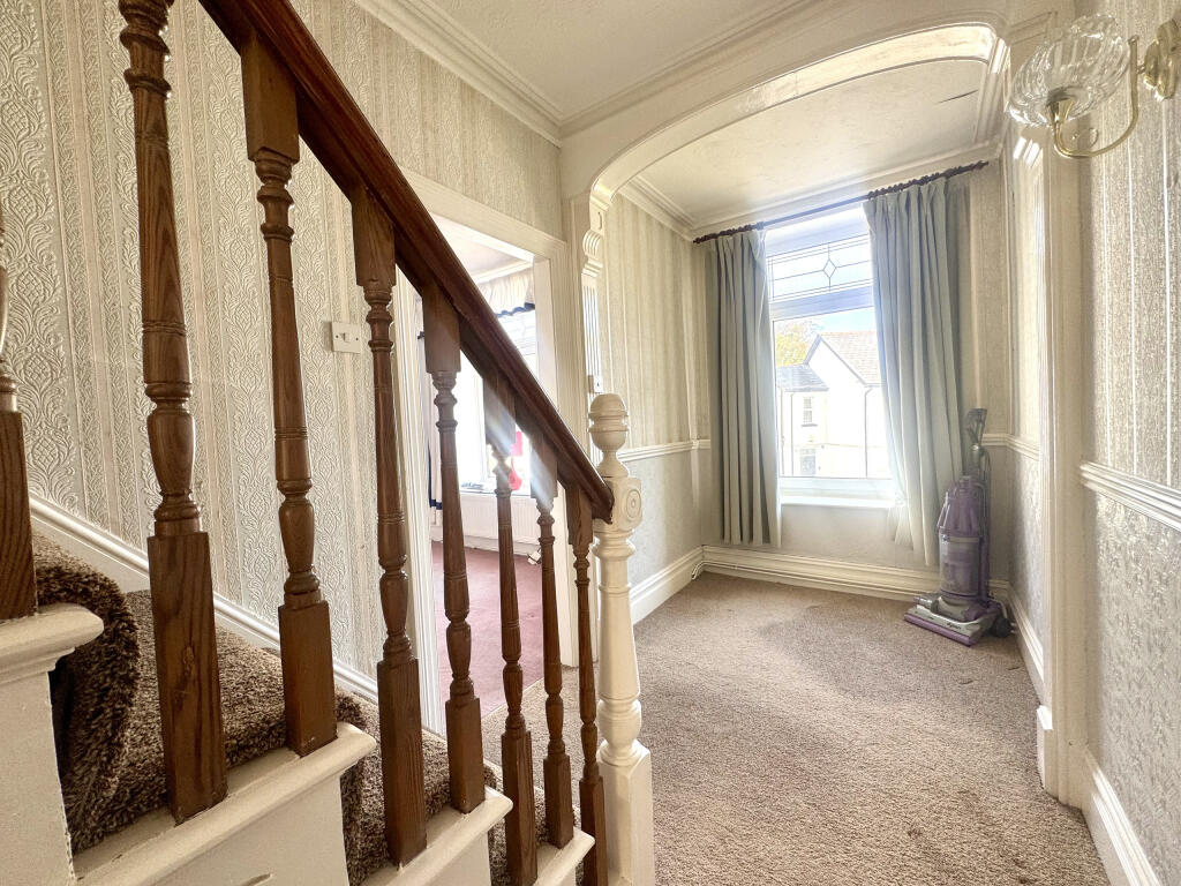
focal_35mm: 14
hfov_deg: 102.1
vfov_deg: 85.7
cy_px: 443
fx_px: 478
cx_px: 590
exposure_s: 1/99
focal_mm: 2.22
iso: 64
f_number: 2.2
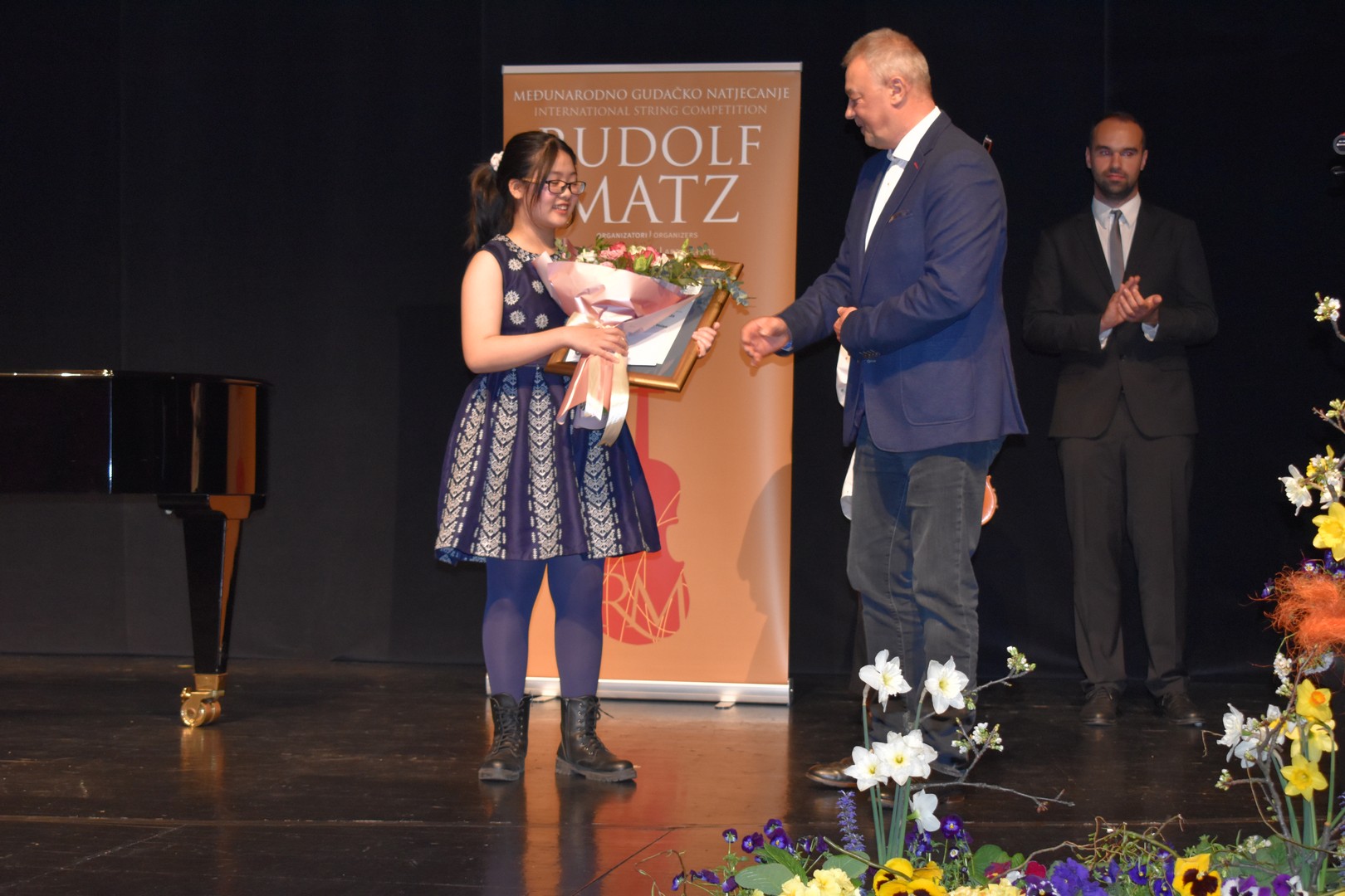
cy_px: 448
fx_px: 2522
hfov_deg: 29.9
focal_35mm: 68
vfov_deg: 20.2
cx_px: 672
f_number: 5
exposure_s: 1/60
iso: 1600
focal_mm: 45
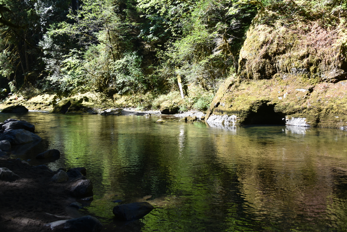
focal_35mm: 28
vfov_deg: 46.4
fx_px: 270
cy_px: 116
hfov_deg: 65.5
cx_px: 174
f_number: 5.6
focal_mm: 28
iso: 100
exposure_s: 1/125
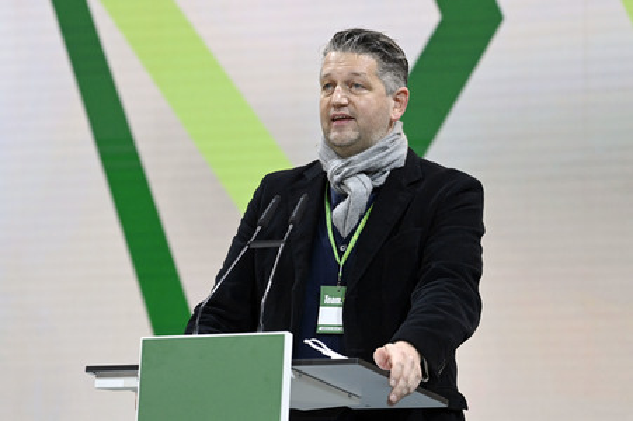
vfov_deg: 5.7
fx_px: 4217
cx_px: 316
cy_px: 210
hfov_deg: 8.6
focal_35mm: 240
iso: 8000
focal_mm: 240
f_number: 5.6
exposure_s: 1/320
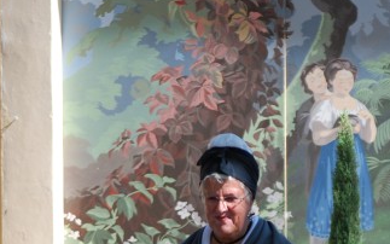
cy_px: 318
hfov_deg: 5.5
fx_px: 4029
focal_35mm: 379
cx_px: 321
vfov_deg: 3.5
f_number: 5
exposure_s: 1/400
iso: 200
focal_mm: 100
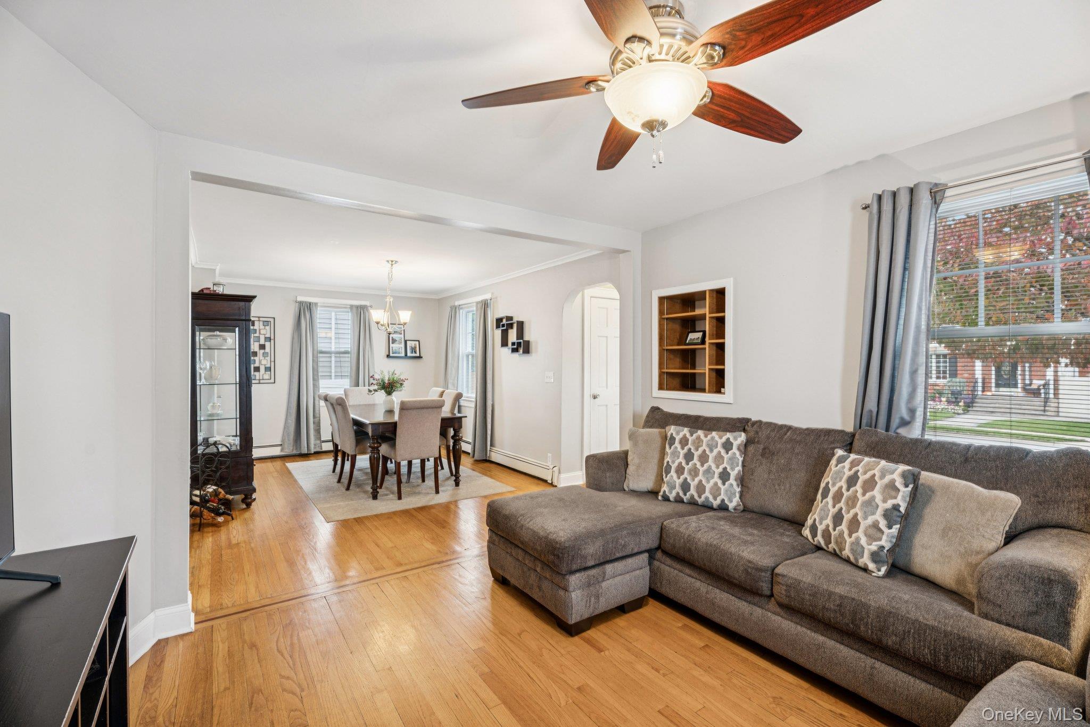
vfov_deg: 73.8
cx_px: 545
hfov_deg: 96.7
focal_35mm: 16
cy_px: 364
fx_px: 484
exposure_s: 1/5
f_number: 8
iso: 400
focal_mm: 16
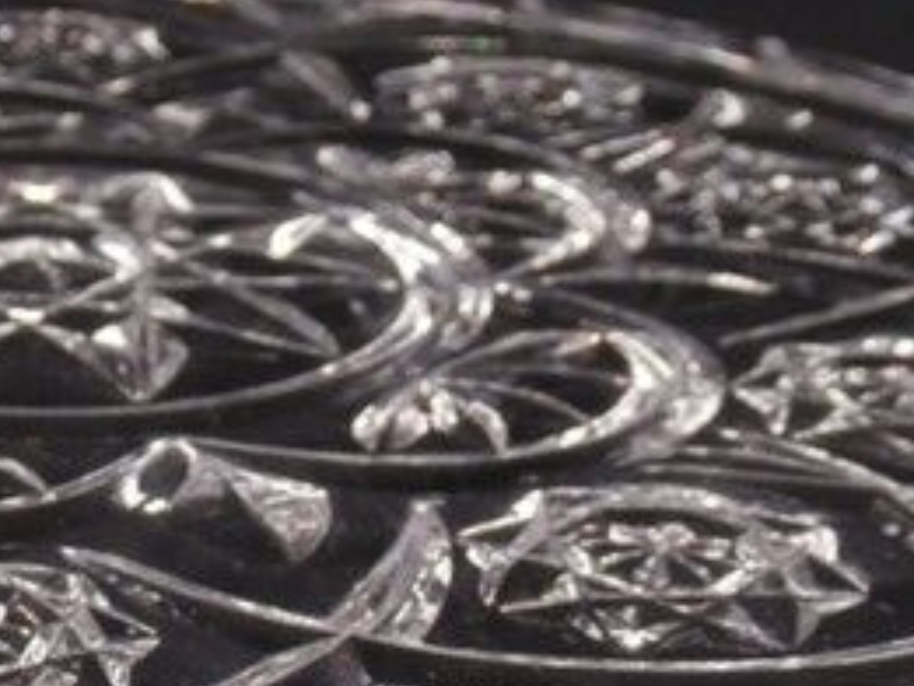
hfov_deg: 14.8
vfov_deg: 11.3
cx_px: -14
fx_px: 3461
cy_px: 488
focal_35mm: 131
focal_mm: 6.67
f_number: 3.9
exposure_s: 1/160
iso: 100
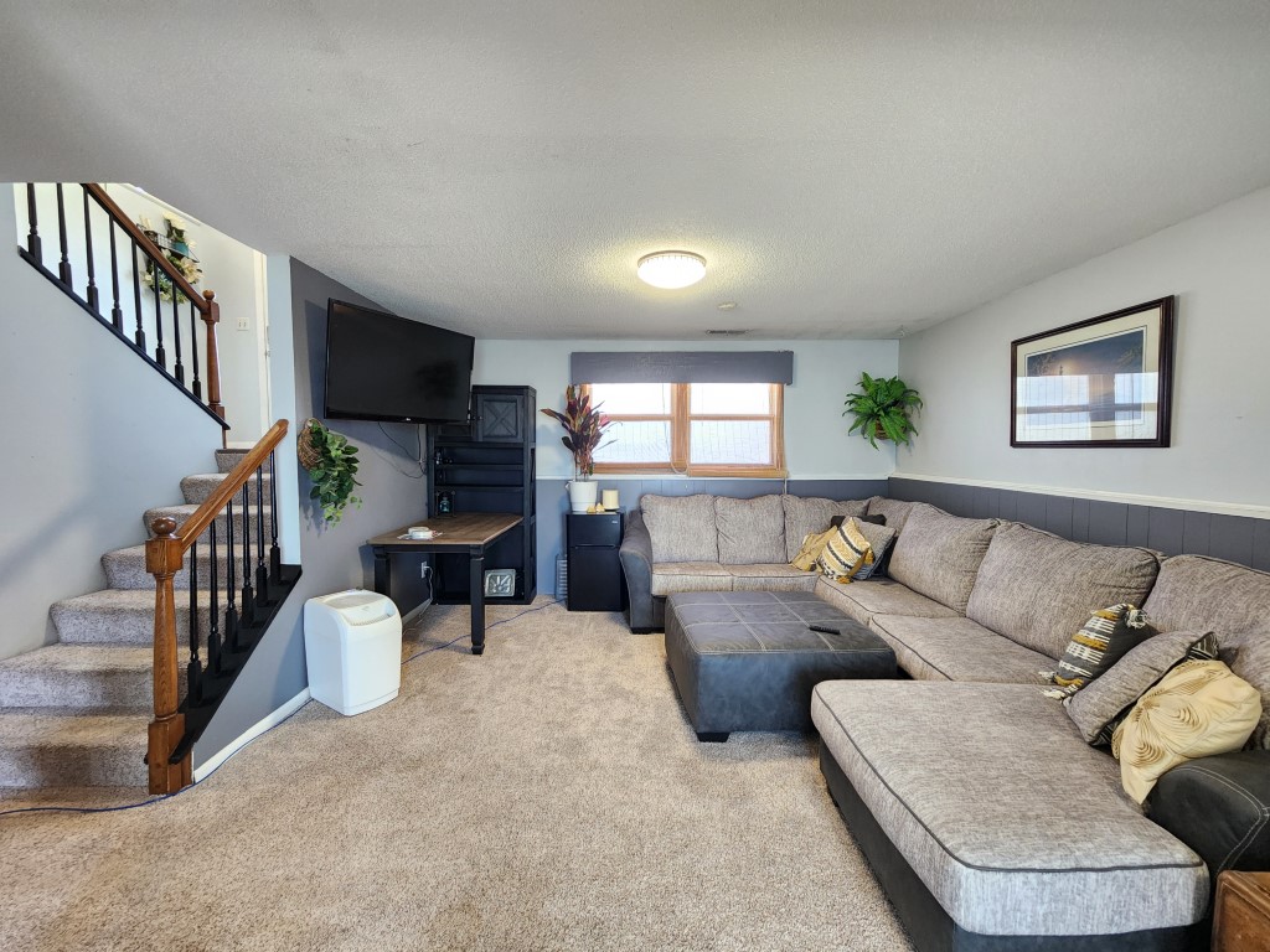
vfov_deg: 89.9
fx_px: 477
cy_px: 476
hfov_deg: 106.2
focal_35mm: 13
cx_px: 635
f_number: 2.2
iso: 400
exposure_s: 1/30
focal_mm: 2.2
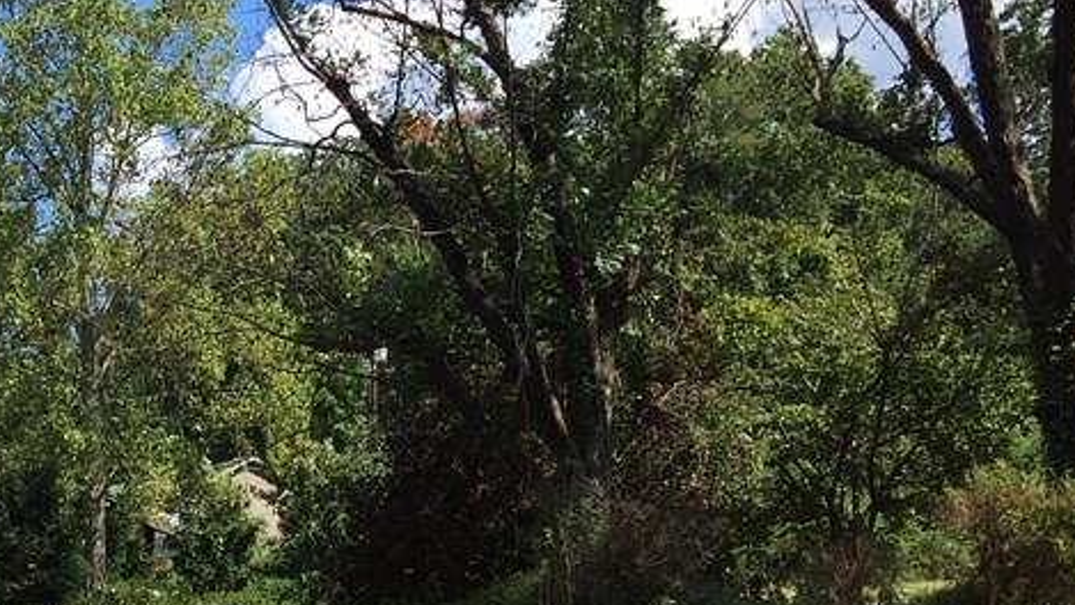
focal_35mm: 69
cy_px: 658
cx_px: 44
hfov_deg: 28.9
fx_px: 1967
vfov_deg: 17.0
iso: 32
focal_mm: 4.15
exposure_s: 1/1014
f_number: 2.2
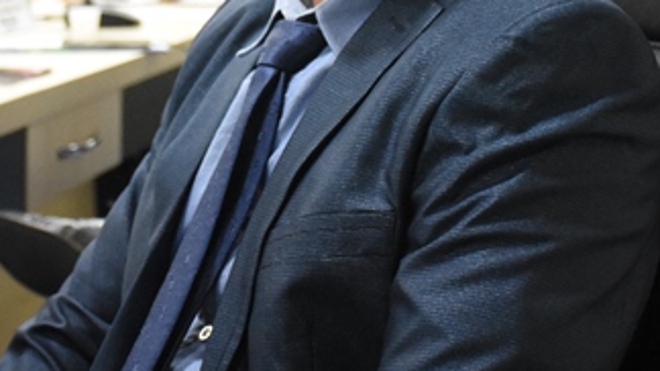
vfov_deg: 10.2
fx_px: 2064
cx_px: 375
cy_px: -19
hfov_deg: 18.2
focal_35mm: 118
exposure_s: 1/100
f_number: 4.2
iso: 6400
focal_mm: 38
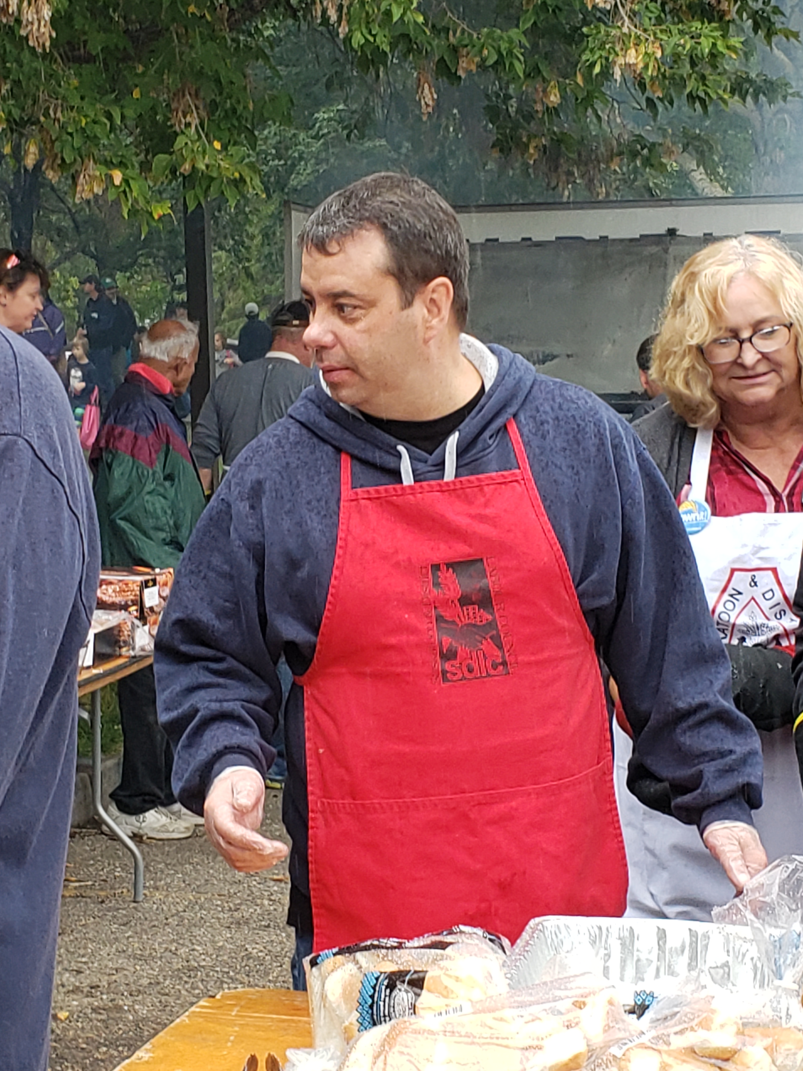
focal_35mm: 26
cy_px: 536
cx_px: 402
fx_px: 804
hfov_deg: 53.1
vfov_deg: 67.3
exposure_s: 1/227
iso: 50
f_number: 2.4
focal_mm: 4.3
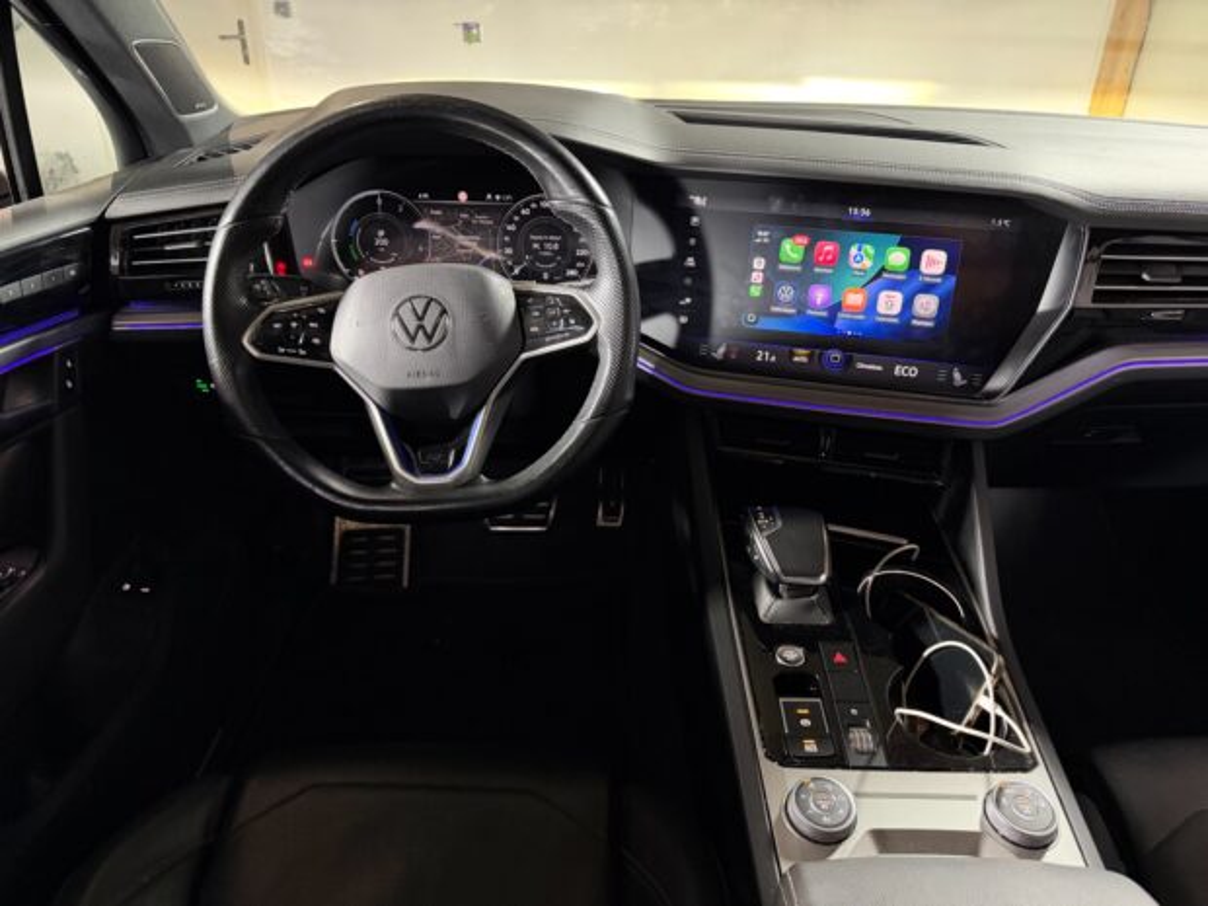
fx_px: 838
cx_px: 604
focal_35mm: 24
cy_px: 453
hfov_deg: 71.6
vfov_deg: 56.8
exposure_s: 1/33
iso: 1000
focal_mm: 6.76
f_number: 1.78
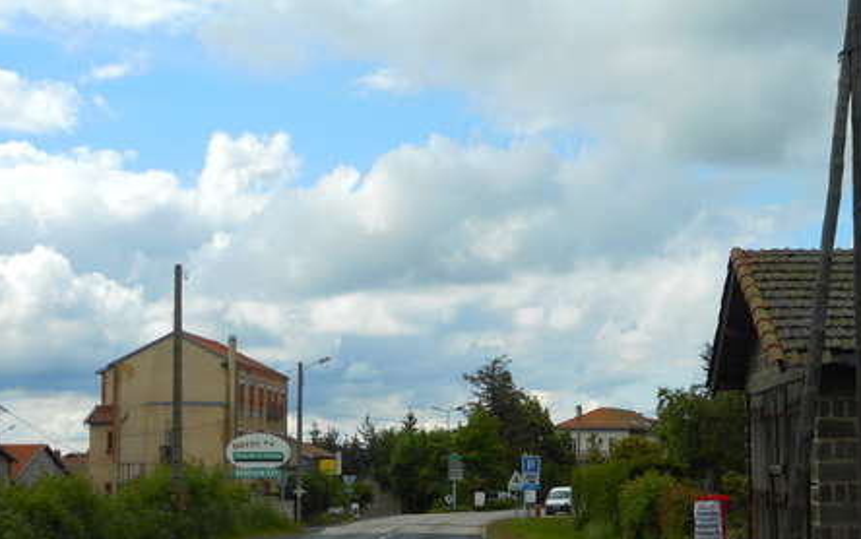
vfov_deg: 20.6
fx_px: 1479
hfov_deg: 32.4
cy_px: 372
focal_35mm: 63
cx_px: 473
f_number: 4.7
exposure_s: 1/500
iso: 80
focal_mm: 7.9
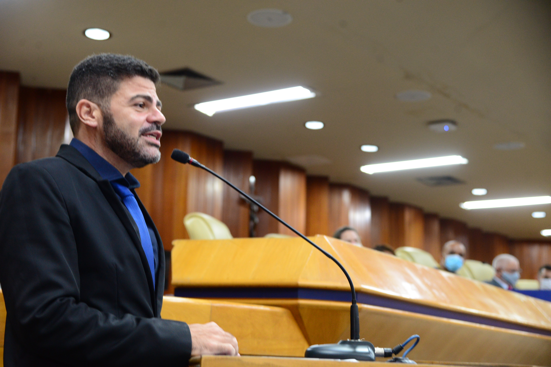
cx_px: 276
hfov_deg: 34.5
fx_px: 888
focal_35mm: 58
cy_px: 184
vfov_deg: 23.4
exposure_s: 1/60
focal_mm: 58
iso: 2500
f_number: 4
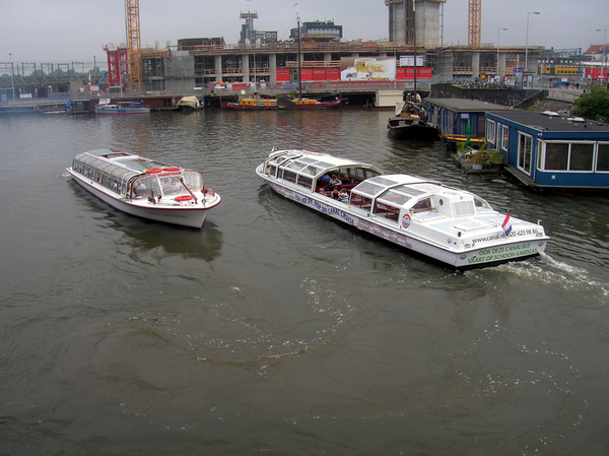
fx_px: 598
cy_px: 228
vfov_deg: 41.7
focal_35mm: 34
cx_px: 304
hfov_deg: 54.0
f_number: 4.9
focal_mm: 5.7
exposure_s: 1/287
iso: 50
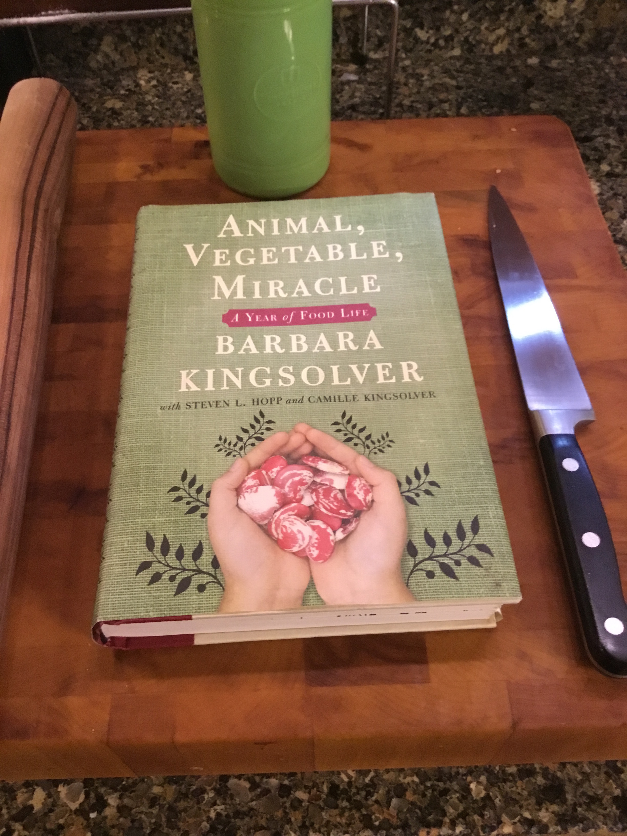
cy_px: 418
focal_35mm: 31
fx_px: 749
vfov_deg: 58.4
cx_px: 314
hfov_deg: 45.4
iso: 200
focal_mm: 3.3
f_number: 2.4
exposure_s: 1/15
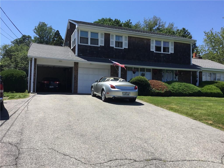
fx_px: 201
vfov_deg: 45.4
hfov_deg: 58.4
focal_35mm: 31
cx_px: 112
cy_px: 84
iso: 25
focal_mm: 3.3
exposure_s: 1/959
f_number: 2.4
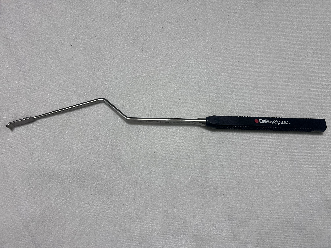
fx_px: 249
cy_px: 124
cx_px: 166
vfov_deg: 53.1
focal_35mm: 26
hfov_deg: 67.3
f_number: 1.5
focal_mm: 5.7
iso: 125
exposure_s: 1/60
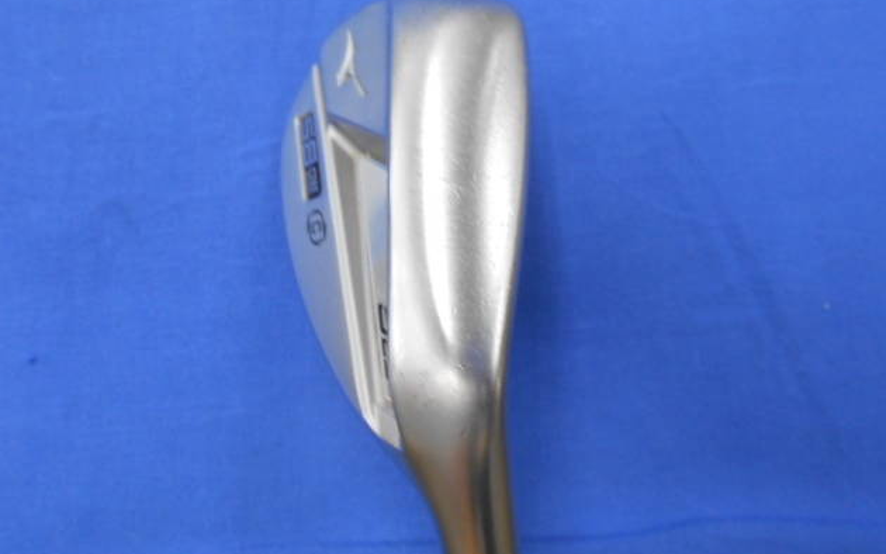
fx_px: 676
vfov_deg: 44.4
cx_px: 439
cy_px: 238
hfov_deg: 66.5
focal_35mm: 28
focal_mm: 4.6
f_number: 3.2
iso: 160
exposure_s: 1/30
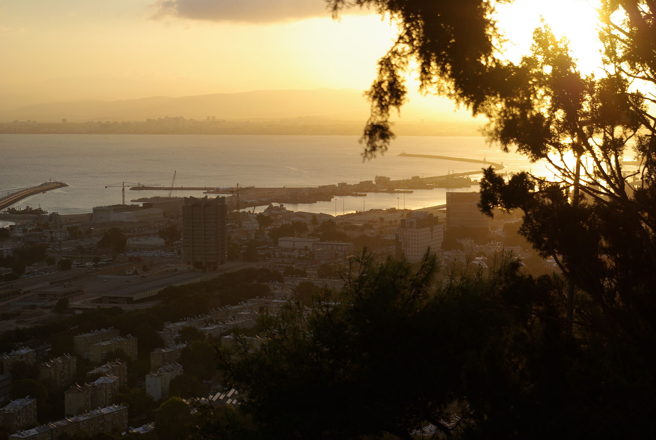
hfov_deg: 24.6
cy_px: 220
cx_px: 328
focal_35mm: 82
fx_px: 1505
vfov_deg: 16.6
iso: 100
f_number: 8
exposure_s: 1/125
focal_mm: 55
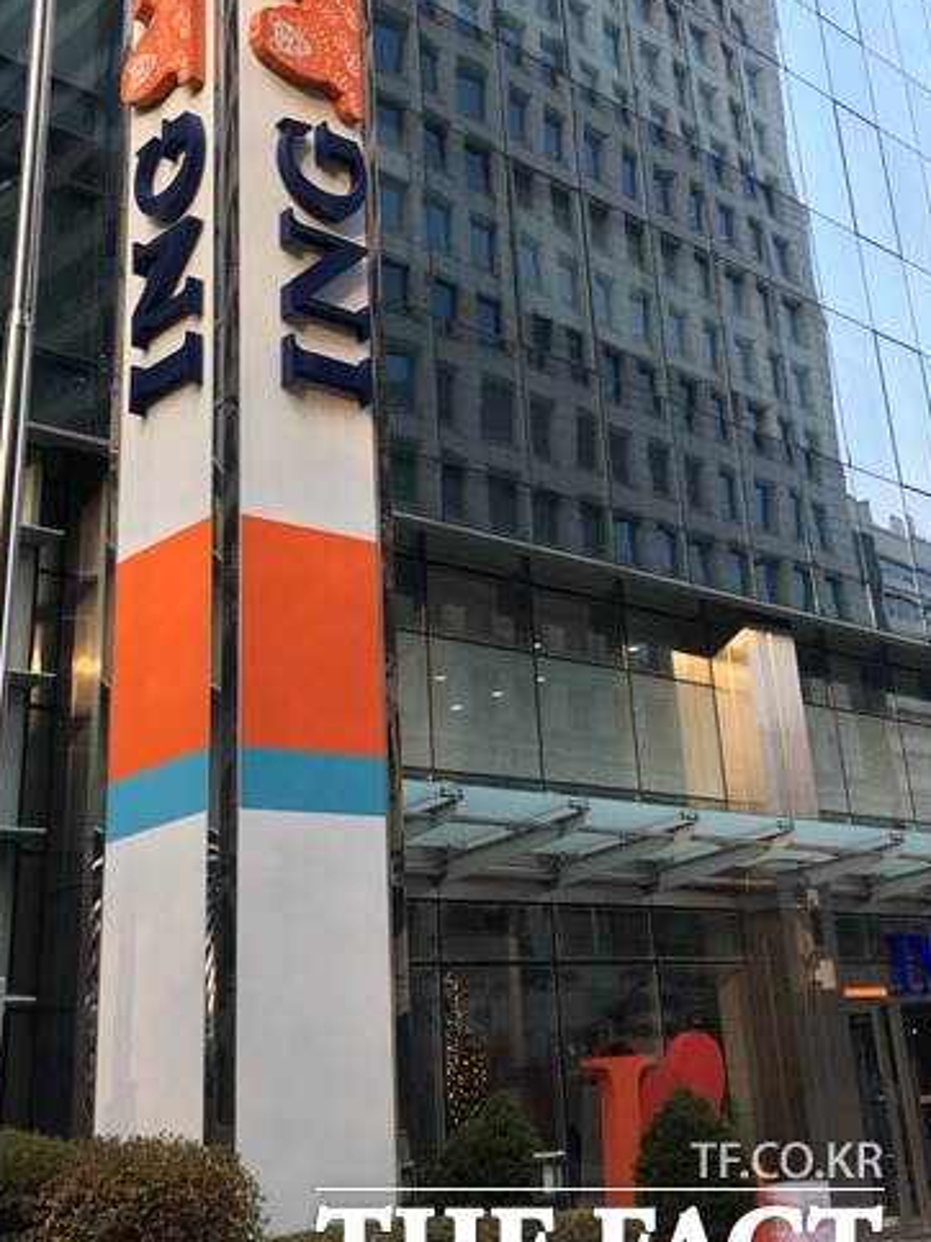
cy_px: 395
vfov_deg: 42.3
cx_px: 599
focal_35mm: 44
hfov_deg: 32.7
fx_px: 1579
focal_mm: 4.15
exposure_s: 1/120
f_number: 2.2
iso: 40
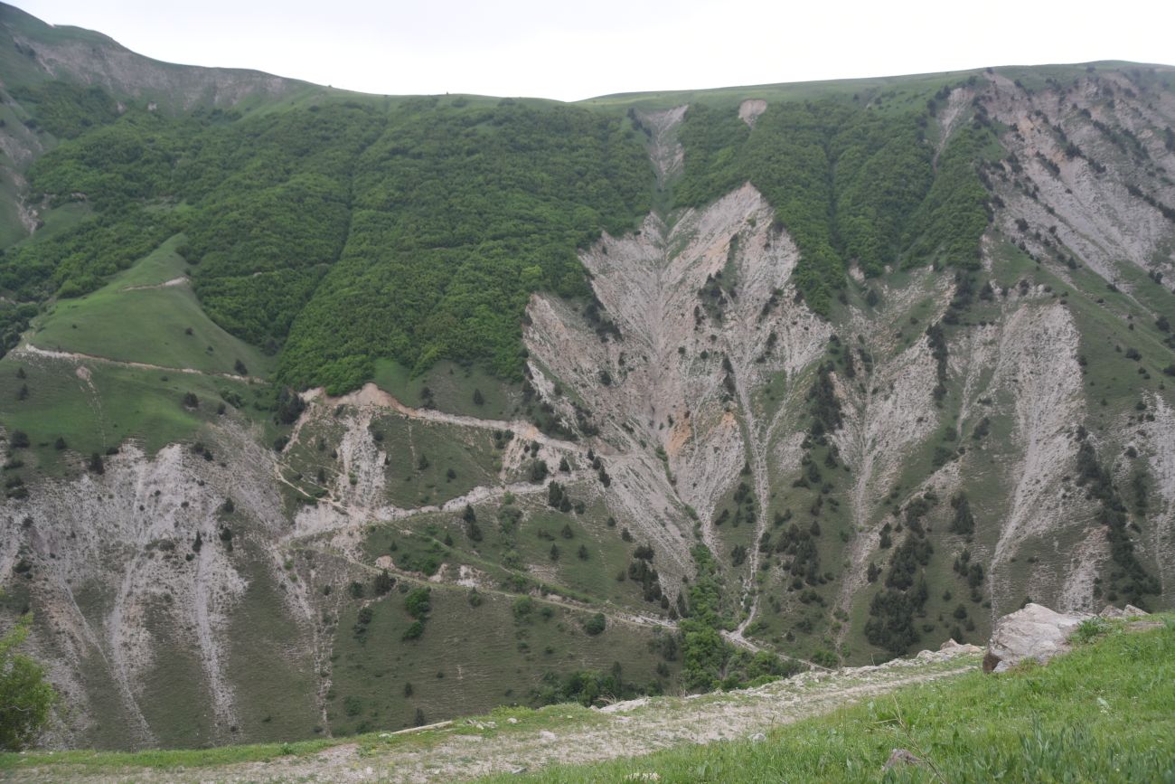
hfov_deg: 39.6
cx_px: 588
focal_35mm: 50
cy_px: 392
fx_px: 1632
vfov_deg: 27.0
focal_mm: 50
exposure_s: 1/250
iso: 640
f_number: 5
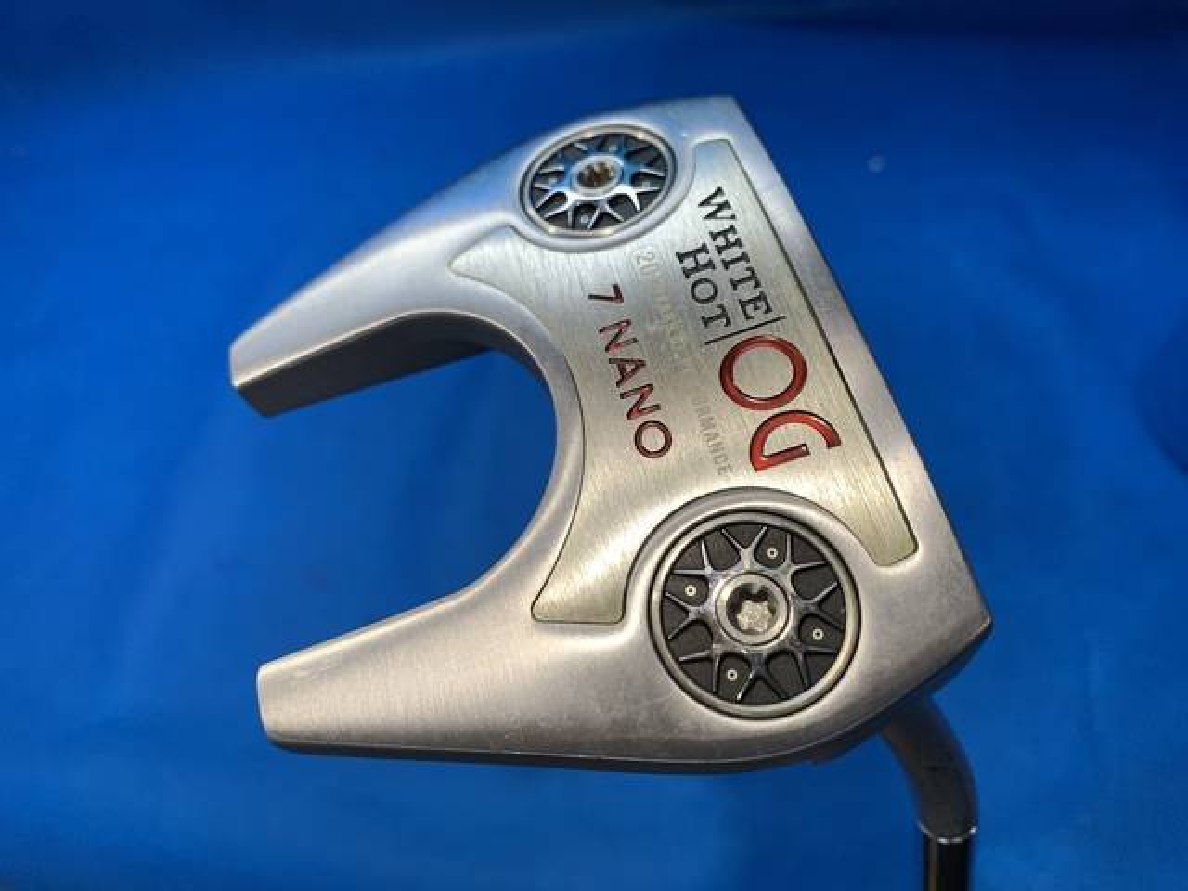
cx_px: 594
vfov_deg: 53.1
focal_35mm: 26
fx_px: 892
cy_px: 446
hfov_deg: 67.3
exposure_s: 1/120
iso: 64
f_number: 1.8
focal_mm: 4.25
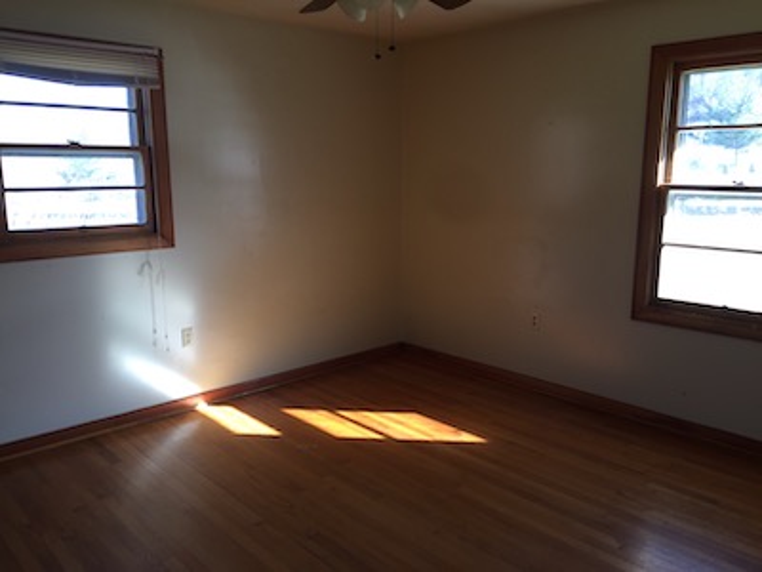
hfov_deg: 61.7
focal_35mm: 29
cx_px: 381
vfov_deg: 48.2
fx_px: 638
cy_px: 286
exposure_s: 1/60
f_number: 2.2
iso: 32
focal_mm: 4.15
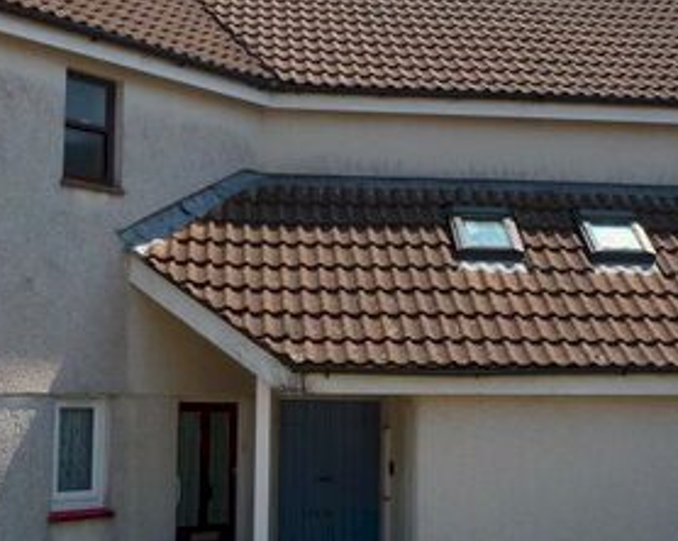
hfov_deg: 31.9
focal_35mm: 59
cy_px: 269
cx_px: 393
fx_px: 1183
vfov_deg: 25.8
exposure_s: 1/500
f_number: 4
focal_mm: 4.3
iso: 100
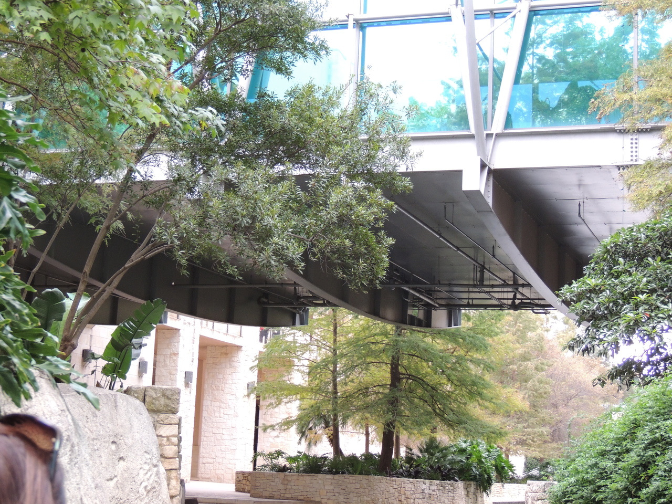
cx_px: 336
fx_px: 1359
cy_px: 252
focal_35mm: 70
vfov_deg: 21.0
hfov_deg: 27.8
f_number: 3.9
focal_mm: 12.4
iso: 400
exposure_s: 1/30
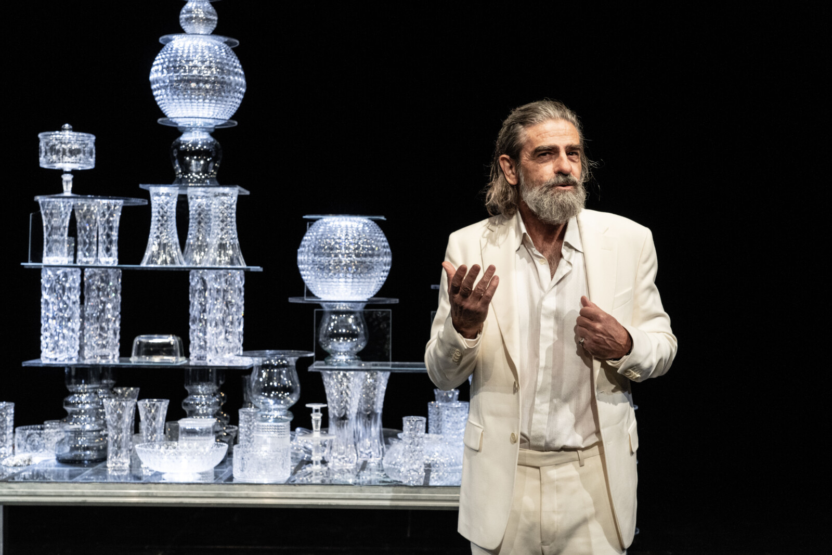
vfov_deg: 24.6
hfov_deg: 36.2
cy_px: 278
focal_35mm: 55
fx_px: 1271
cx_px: 416
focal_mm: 55
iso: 3200
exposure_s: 1/100
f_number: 7.1
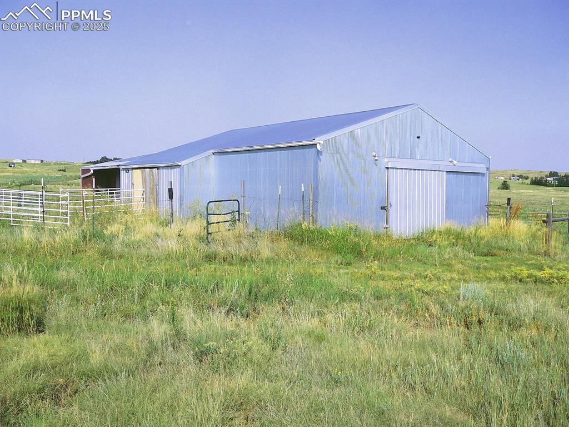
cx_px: 284
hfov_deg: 56.8
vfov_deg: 44.2
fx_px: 526
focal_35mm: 32
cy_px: 214
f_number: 7.2
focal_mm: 5.7
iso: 125
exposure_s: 1/500
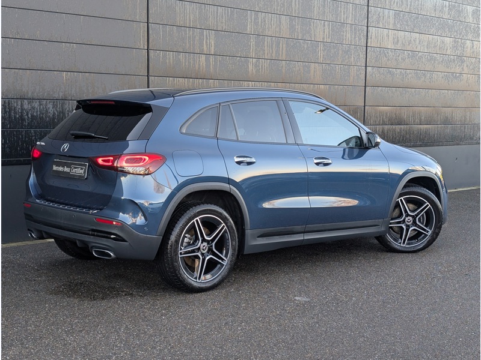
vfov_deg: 29.7
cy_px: 180
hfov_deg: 38.9
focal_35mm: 49
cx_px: 240
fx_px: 681
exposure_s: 1/122
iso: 42
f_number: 1.68
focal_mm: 6.9
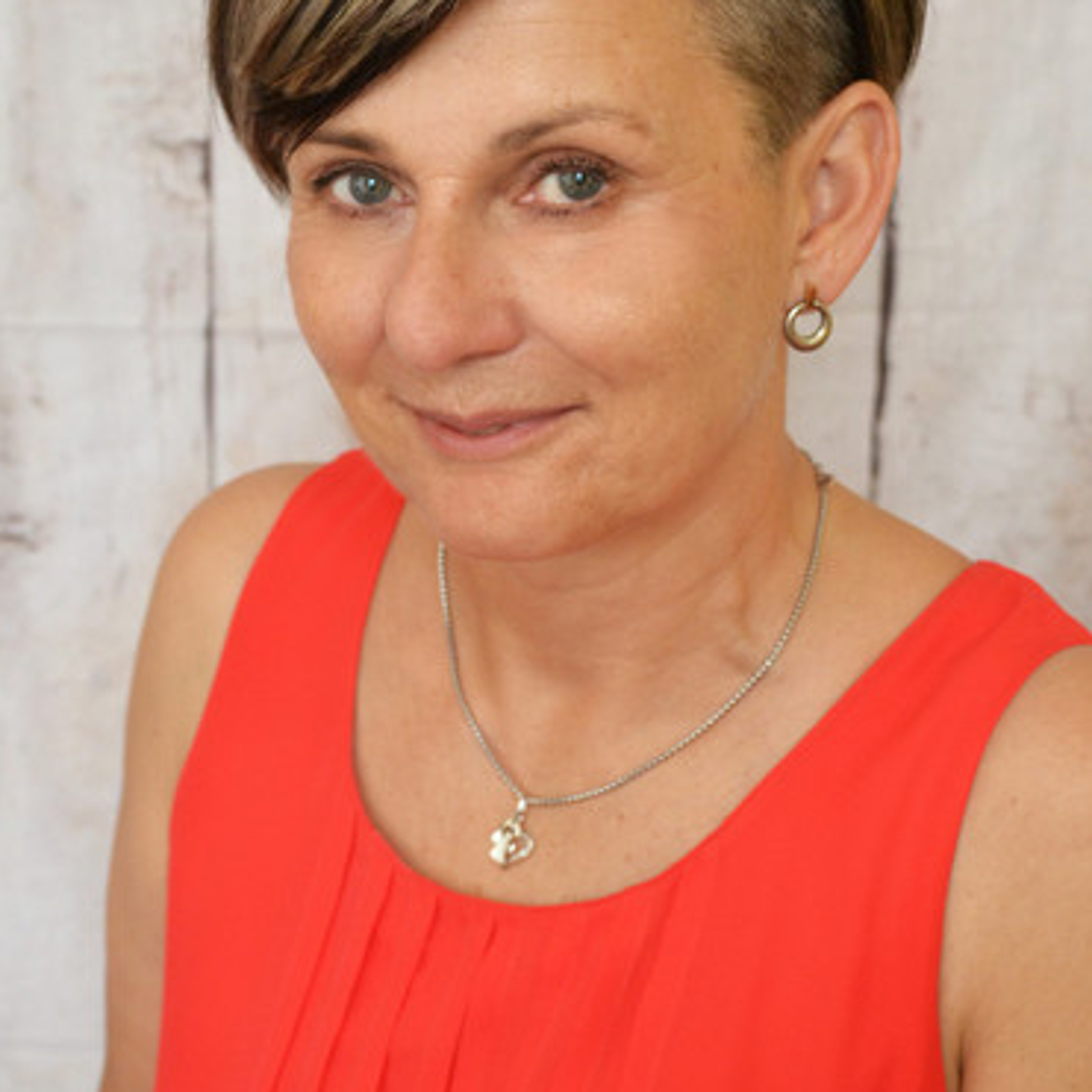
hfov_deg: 27.7
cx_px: 542
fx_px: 2213
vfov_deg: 27.5
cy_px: 350
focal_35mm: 62
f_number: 4.2
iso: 720
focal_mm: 32
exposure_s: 1/60
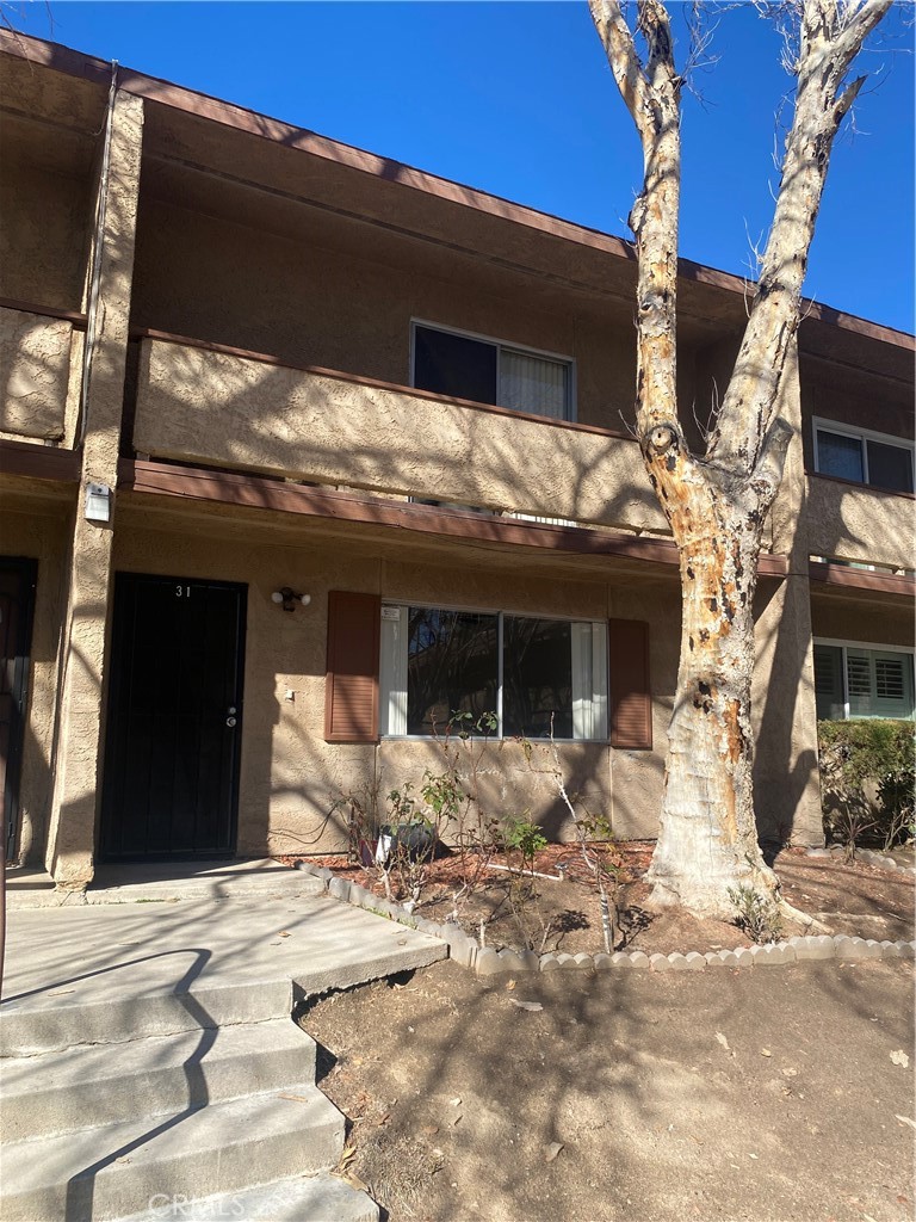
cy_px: 611
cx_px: 458
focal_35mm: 26
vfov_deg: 67.3
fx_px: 917
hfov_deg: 53.1
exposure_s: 1/1754
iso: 32
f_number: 1.8
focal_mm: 4.25
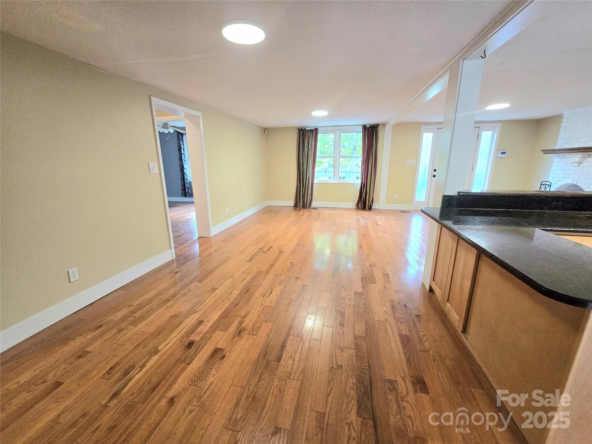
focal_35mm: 13
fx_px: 222
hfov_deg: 106.2
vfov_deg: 89.9
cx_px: 296
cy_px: 222
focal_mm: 2.2
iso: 250
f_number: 2.2
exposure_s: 1/60.2
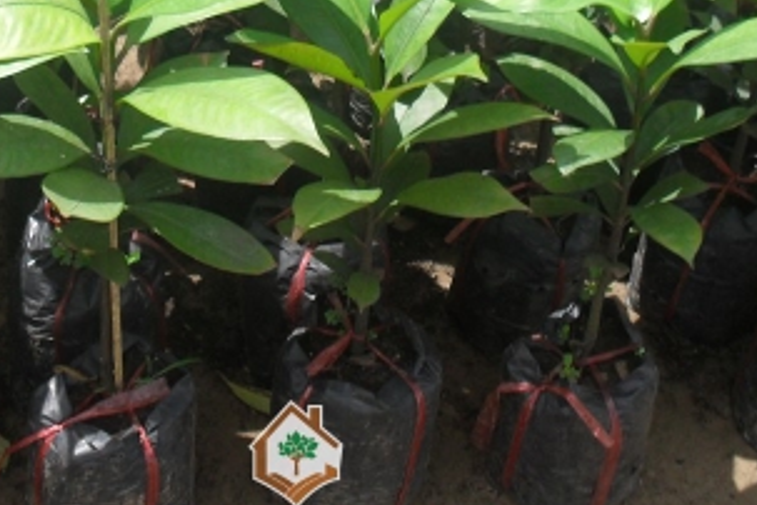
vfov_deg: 18.5
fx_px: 1514
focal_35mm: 72
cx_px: 295
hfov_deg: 28.0
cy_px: 5
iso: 100
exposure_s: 1/180
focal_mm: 6.3
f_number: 3.2
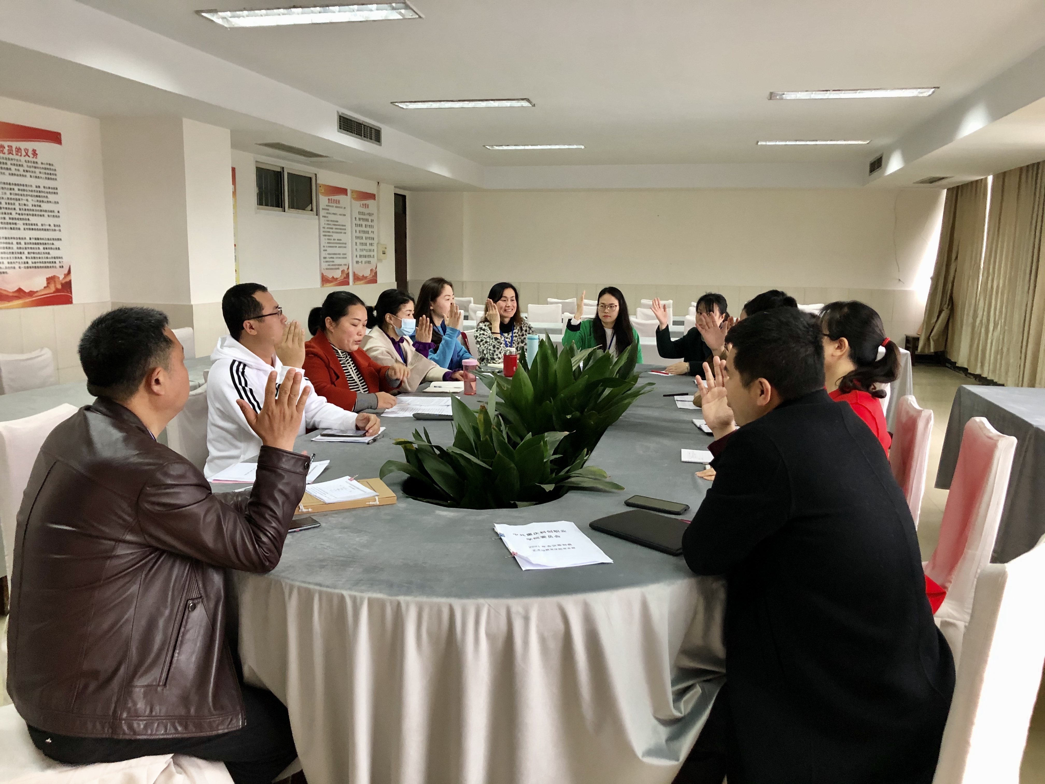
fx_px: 845
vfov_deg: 49.7
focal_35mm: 28
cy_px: 392
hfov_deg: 63.4
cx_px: 522
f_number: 1.8
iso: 100
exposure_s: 1/17
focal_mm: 3.99
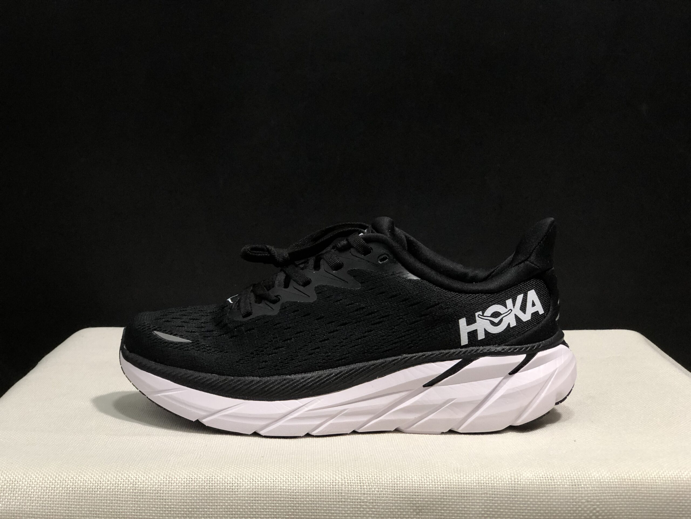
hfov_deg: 33.8
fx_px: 1138
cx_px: 346
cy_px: 260
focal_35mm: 57
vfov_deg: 25.7
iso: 80
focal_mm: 6.6
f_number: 2.8
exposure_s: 1/30
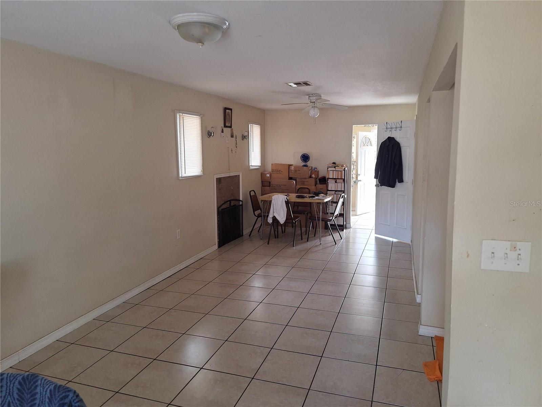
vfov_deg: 58.9
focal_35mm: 23
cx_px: 271
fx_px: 360
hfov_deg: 73.9
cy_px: 204
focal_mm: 5.54
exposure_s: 1/40
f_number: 1.8
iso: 160
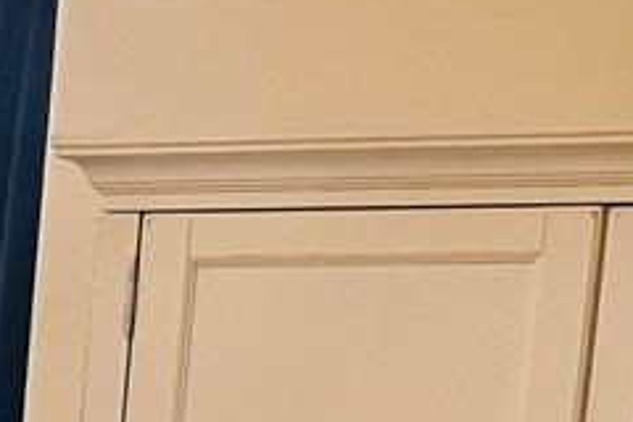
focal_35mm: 200
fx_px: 3516
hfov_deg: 8.2
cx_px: -1448
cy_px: 1105
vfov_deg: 6.5
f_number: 1.78
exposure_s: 1/60
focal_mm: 6.76
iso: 160
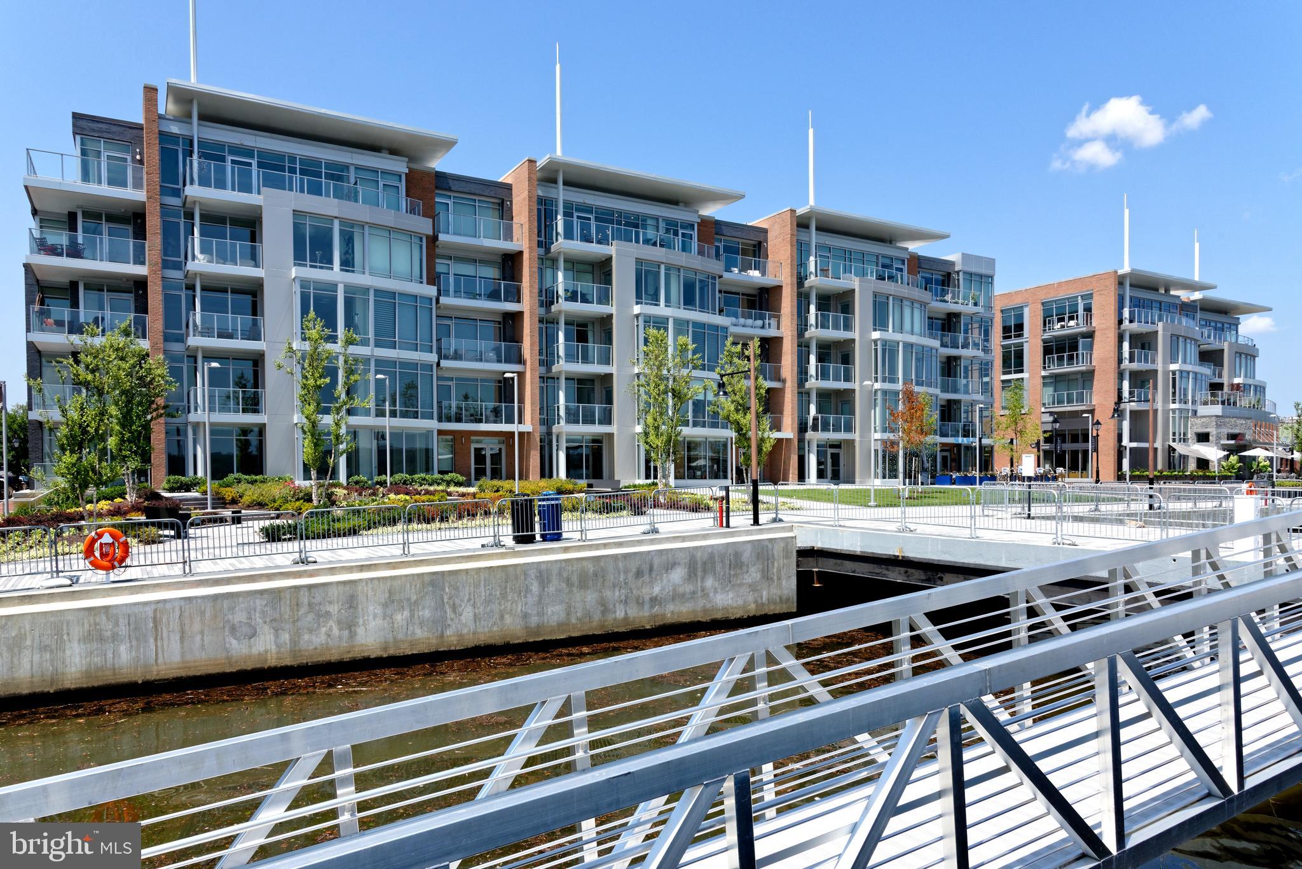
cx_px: 651
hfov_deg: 73.7
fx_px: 868
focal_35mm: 24
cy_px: 434
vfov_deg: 53.1
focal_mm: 24
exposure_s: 1/320
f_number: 13
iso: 320
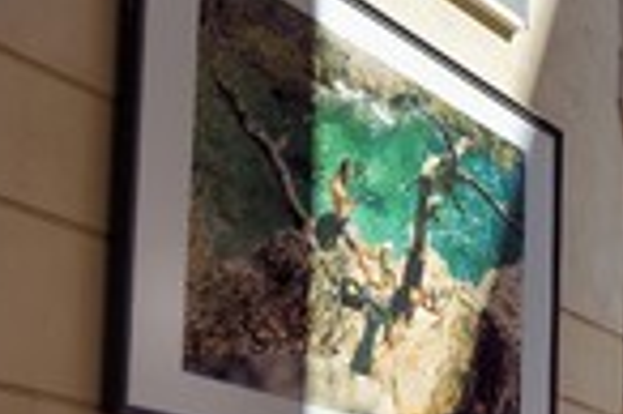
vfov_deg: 14.3
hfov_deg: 20.1
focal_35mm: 92
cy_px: 525
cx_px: 836
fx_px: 1590
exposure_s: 1/160
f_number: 13
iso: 200
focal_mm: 32
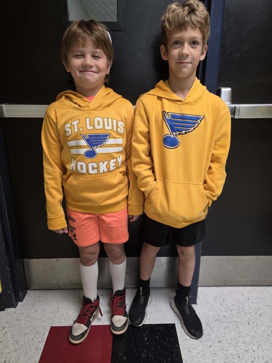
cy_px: 182
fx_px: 241
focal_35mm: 23
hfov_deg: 58.9
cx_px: 136
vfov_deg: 73.9
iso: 125
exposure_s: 1/120
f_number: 1.7
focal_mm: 6.3
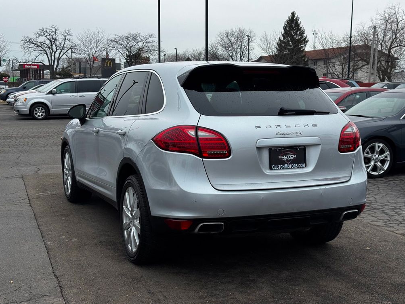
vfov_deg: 29.7
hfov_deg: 38.9
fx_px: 573
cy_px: 154
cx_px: 203
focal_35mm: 49
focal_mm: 6.76
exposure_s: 1/1984
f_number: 1.78
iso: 64
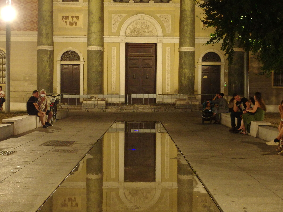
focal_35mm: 60
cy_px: 106
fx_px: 491
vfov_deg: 24.4
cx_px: 142
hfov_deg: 32.2
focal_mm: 12.8
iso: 1600
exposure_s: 1/40
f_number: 2.2
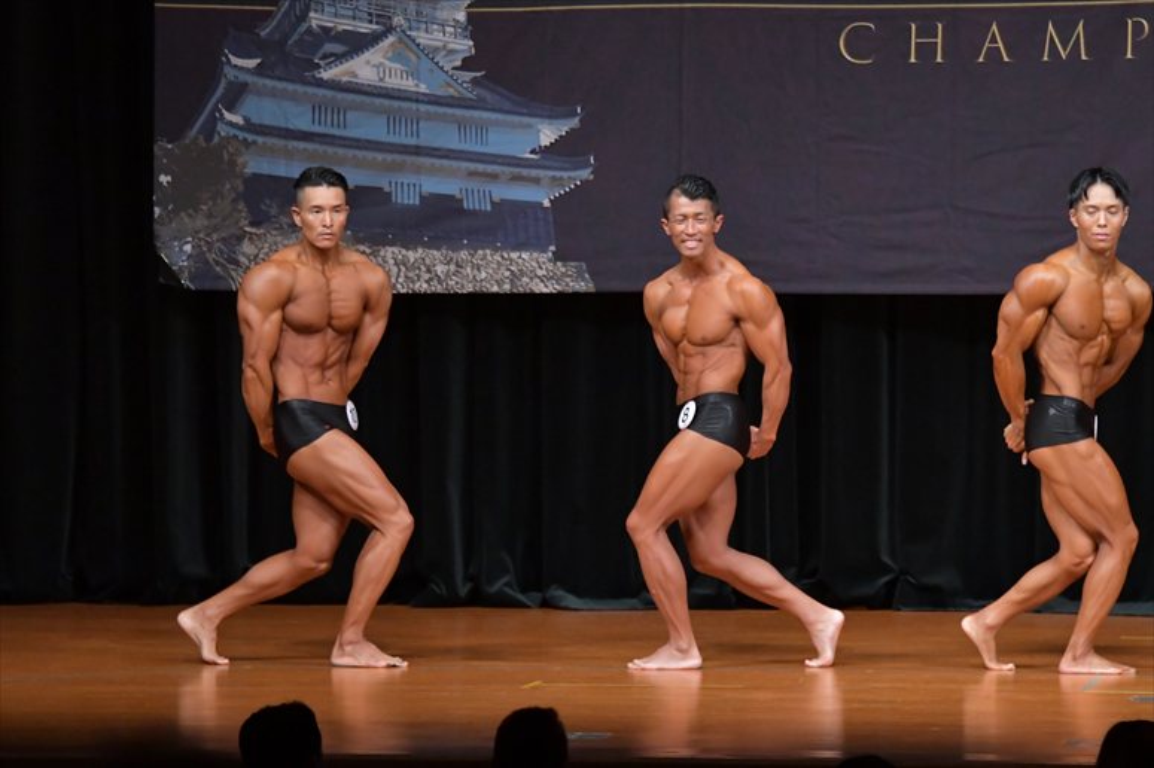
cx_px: 577
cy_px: 384
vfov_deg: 5.7
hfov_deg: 8.6
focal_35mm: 240
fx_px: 7690
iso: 5000
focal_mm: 160
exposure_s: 1/400
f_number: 5.6
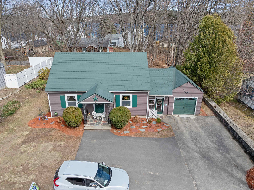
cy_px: 95
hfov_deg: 71.6
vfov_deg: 56.8
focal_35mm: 24
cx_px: 127
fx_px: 176
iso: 120
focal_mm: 12.29
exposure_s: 1/1250
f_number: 2.8
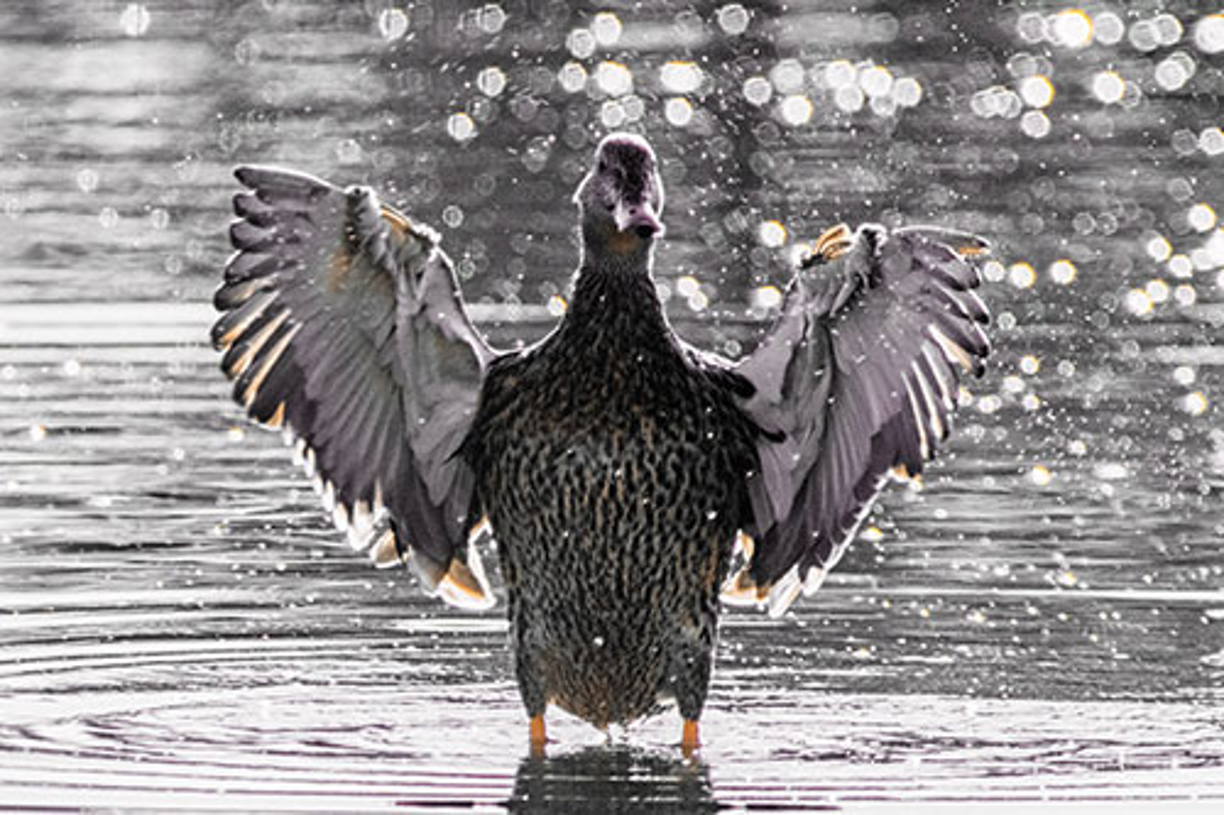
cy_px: 408
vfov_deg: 1.4
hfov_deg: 2.2
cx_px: 612
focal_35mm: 950
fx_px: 32288
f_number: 12
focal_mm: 950
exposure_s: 1/2500
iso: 2000
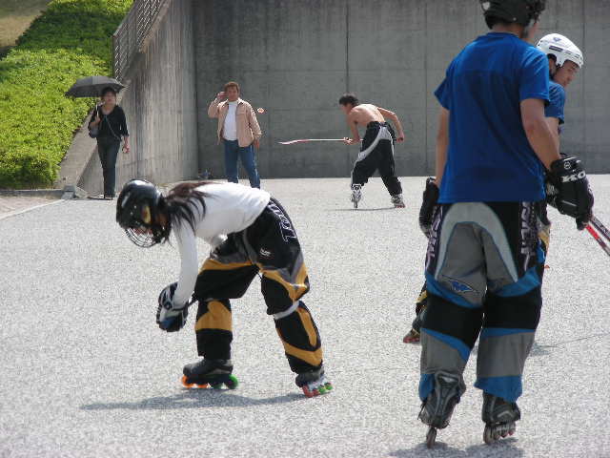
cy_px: 229
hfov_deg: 10.1
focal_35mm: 196
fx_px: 3454
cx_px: 305
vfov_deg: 7.6
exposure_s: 1/303
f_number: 4
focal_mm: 32.7
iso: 50
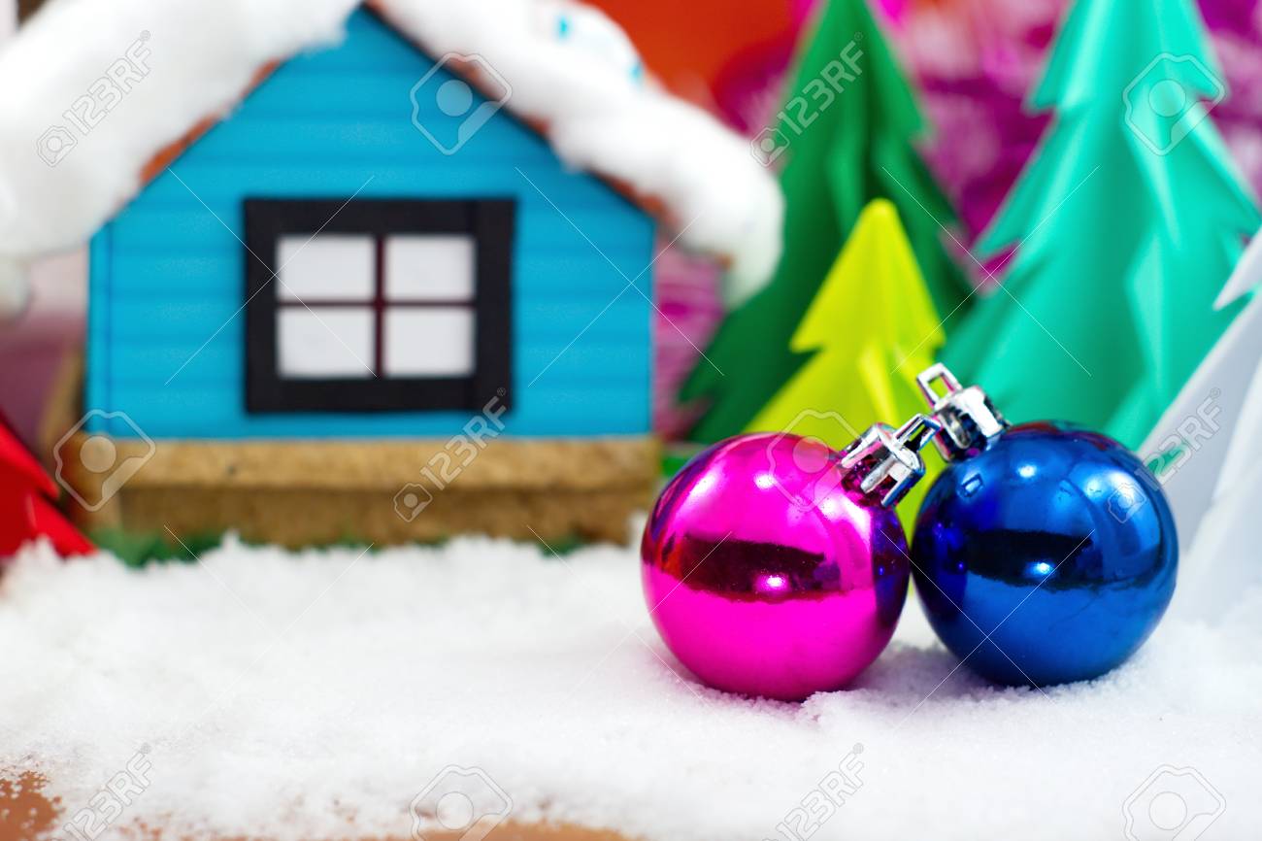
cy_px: 420
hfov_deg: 27.0
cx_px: 631
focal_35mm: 75
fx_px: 2628
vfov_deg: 18.2
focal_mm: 50
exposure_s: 1/100
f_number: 4
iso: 200
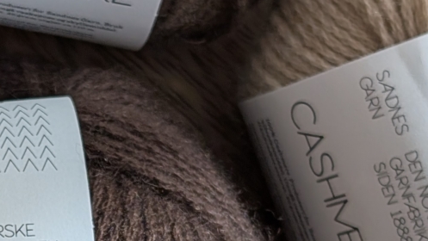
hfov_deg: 12.3
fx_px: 1953
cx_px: -58
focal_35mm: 172
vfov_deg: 7.0
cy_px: 331
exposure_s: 1/287
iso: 20
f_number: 1.68
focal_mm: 6.9
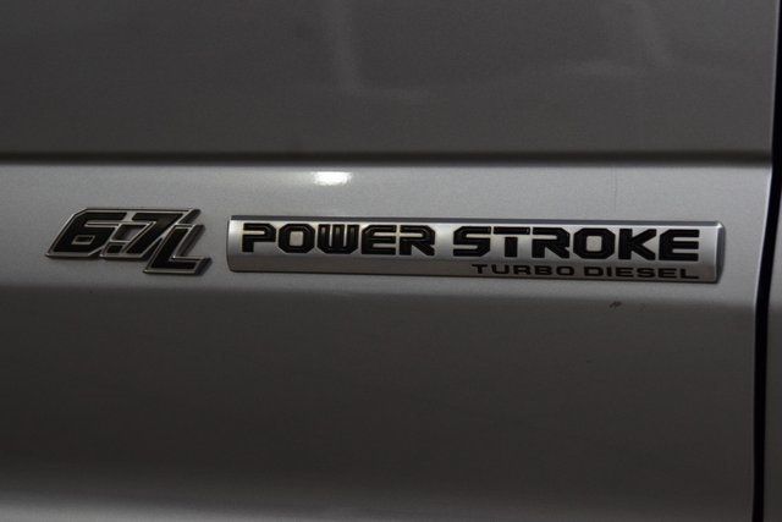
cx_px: 391
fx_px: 2281
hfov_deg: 19.5
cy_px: 261
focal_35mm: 105
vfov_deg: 13.0
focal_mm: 70
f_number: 5.6
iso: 1600
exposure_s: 1/125
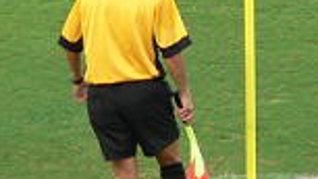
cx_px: 81
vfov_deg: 1.1
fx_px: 9139
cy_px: -10
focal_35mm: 1084
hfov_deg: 2.0
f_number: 3.3
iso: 80
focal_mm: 66.1
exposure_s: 1/50
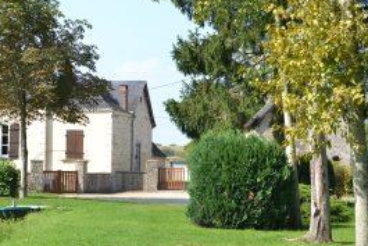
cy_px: 134
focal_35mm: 89
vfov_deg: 15.4
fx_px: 909
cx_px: 71
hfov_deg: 22.6
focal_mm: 35
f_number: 5.6
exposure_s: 1/640
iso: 400
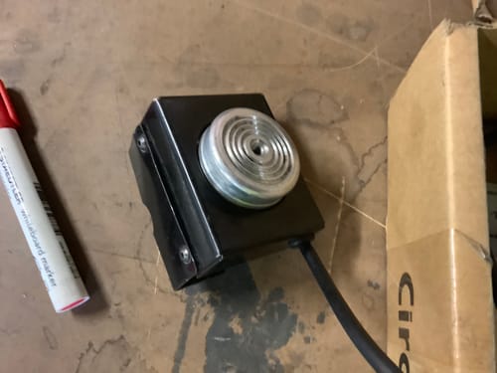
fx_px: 445
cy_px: 186
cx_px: 248
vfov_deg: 45.4
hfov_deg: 58.4
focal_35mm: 31
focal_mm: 3.3
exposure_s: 1/25
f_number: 2.4
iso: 640
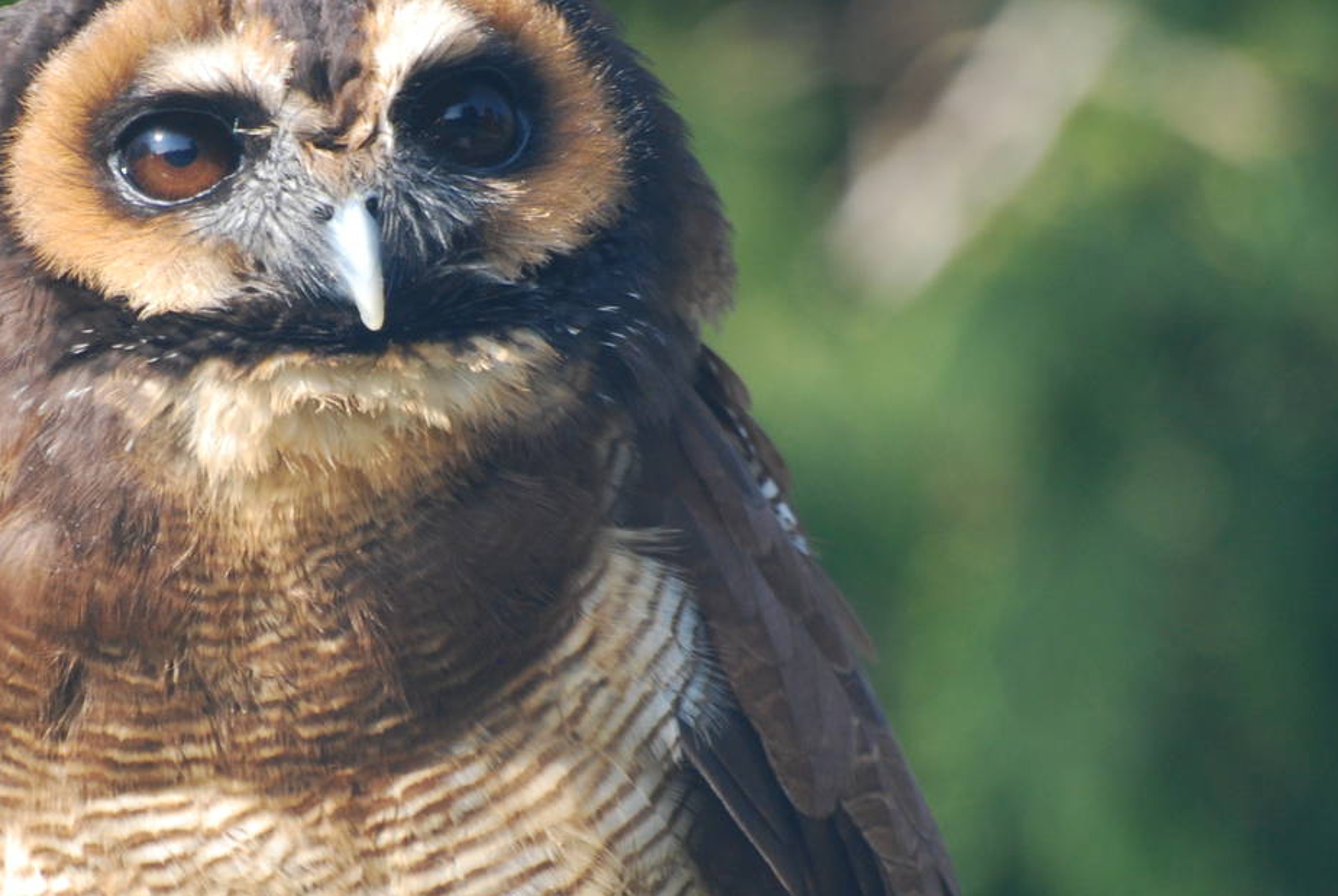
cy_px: 542
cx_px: 336
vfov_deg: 1.8
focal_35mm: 779
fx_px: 28994
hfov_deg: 2.6
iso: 400
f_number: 5.6
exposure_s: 1/320
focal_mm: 300
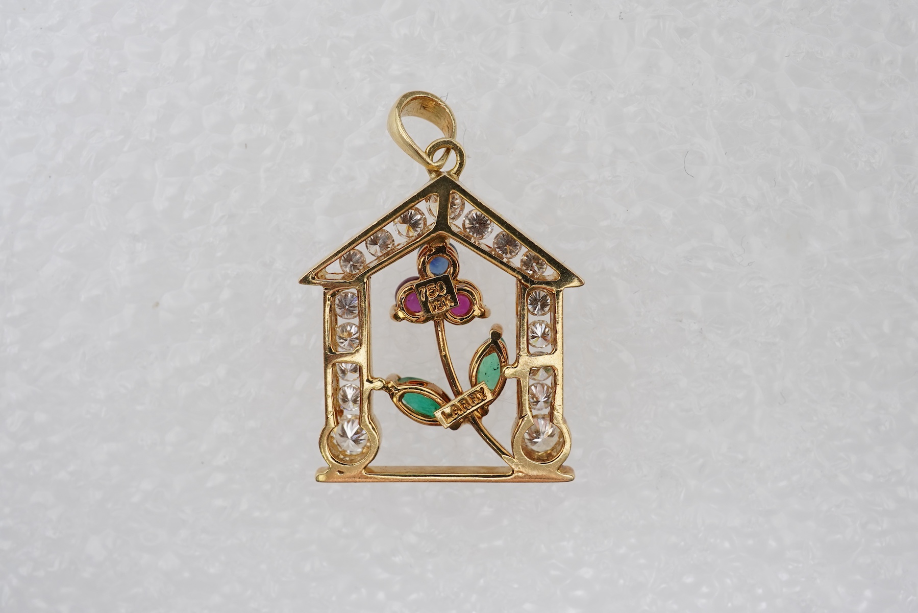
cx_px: 459
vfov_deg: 29.9
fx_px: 1148
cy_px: 306
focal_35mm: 45
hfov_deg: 43.6
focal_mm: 30
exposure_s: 1/125
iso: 500
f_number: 18
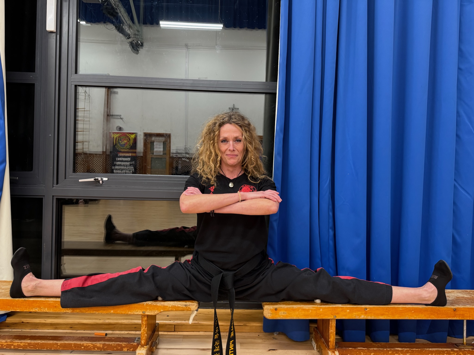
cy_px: 178
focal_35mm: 24
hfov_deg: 71.6
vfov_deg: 56.8
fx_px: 329
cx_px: 237
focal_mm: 6.76
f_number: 1.78
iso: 250
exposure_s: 1/50
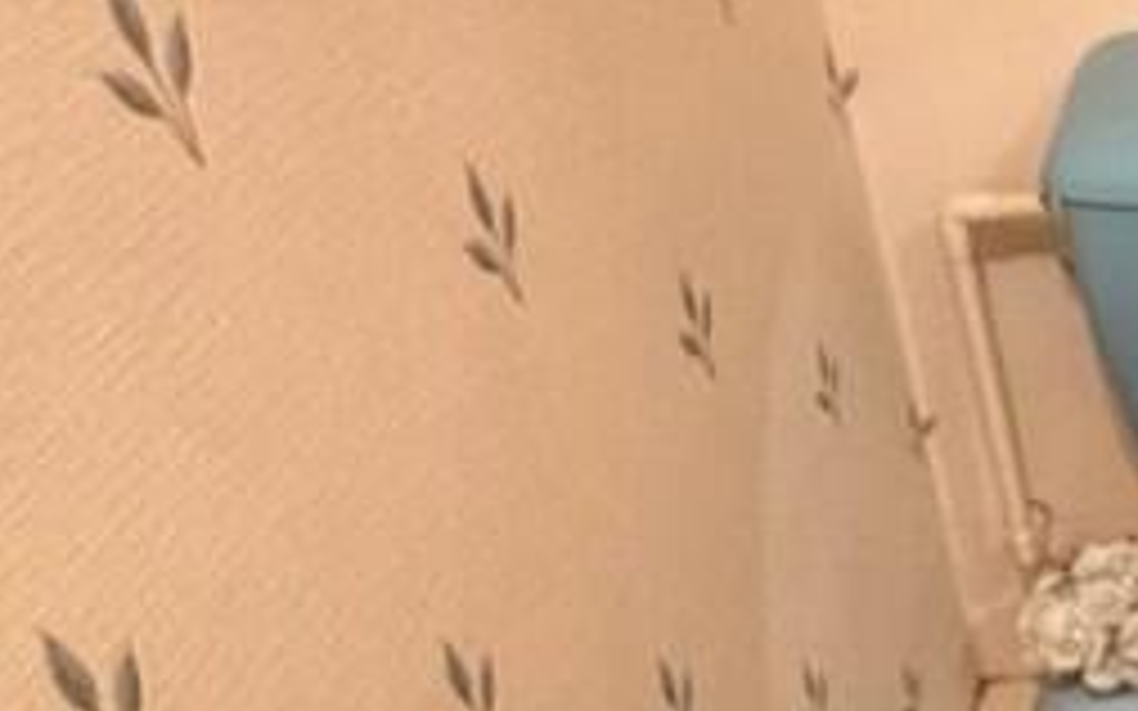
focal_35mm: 60
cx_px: 1579
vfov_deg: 21.1
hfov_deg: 27.0
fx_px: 1860
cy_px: 646
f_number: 2.2
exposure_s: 1/50
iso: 500
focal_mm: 2.22
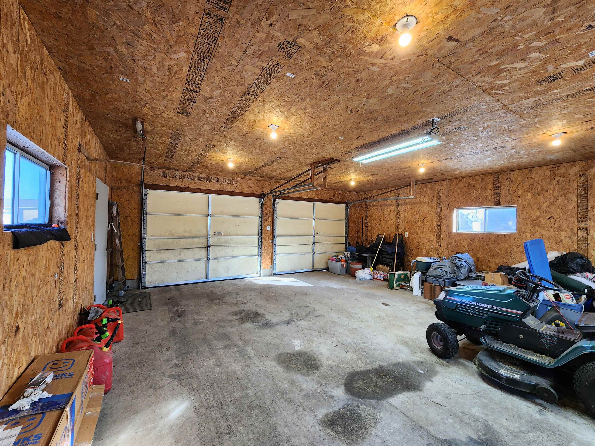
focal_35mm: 13
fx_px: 223
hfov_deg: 106.2
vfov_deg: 89.9
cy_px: 223
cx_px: 298
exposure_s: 1/60
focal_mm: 2.2
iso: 100
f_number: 2.2
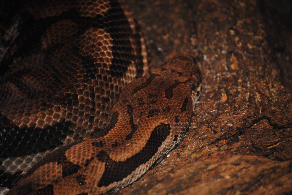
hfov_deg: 11.8
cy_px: 98
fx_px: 1413
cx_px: 146
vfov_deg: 7.9
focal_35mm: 174
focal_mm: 116
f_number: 4.8
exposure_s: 1/60
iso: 200
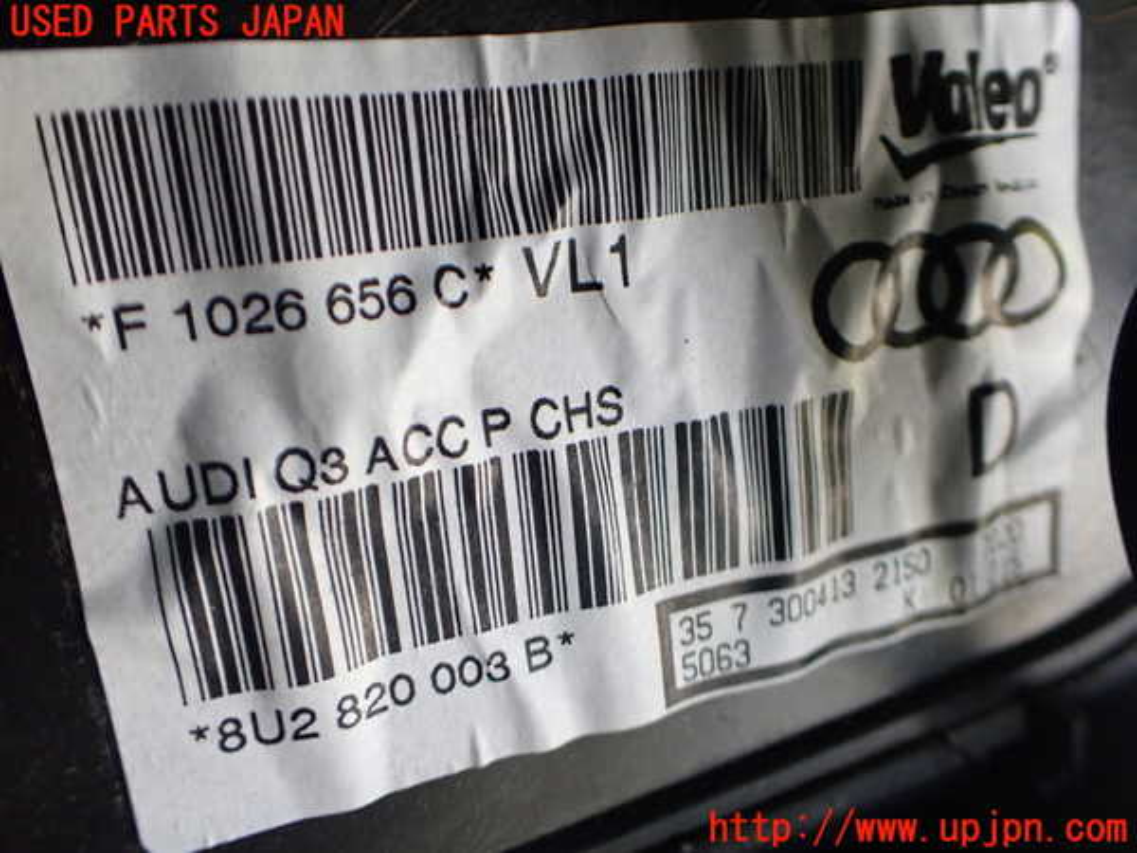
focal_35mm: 30
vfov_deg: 46.8
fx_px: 985
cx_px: 568
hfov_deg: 60.0
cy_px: 426
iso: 500
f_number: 2.3
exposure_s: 1/125
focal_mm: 5.4
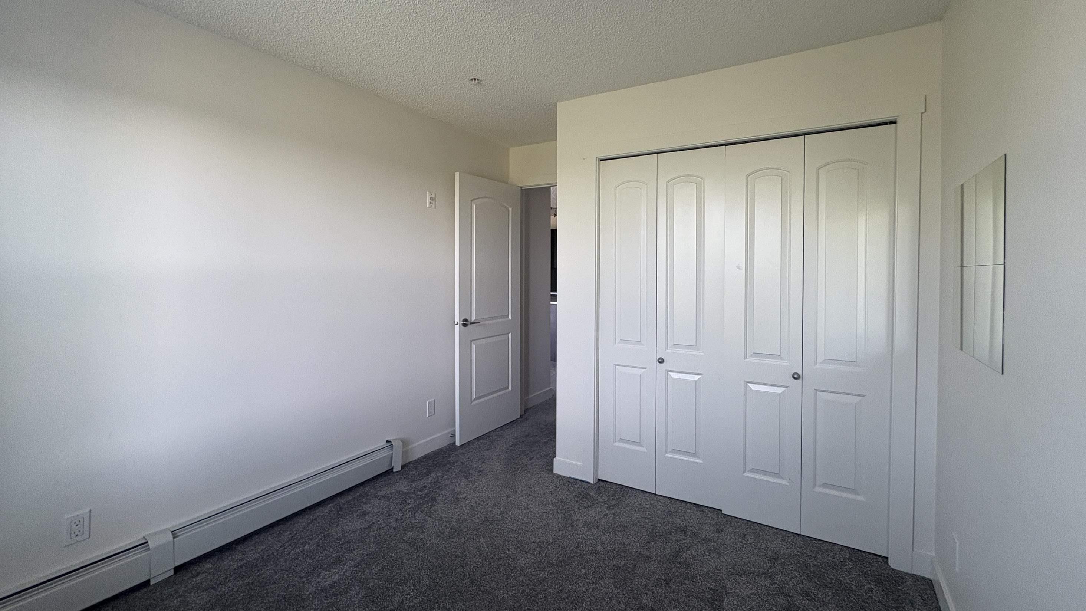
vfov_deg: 66.9
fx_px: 461
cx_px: 558
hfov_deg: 99.3
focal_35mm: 16
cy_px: 273
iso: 200
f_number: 2.2
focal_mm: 2.22
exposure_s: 1/99
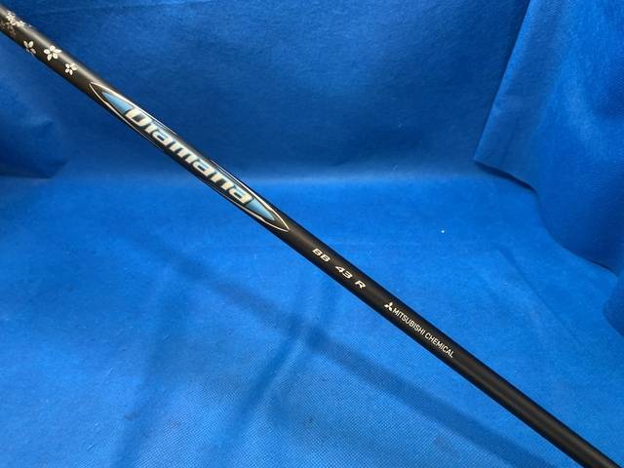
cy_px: 234
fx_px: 469
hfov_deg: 67.3
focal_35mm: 26
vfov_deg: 53.1
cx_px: 312
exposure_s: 1/60
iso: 125
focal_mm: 4.25
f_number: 1.8
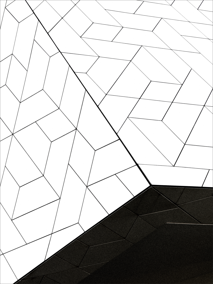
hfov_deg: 19.1
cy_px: 142
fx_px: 632
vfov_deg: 25.3
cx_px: 106
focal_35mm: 77
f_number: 2.8
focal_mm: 9
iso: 32
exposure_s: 1/100
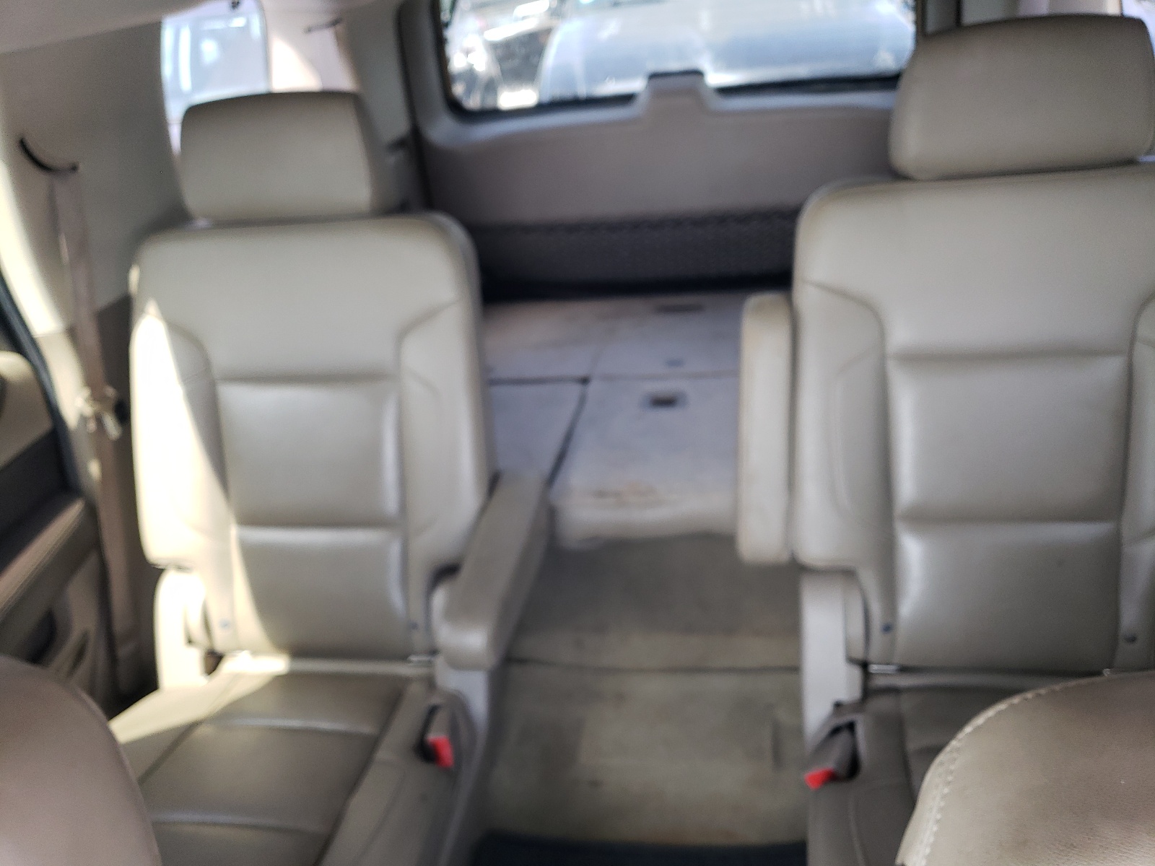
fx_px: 868
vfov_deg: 53.1
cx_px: 578
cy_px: 433
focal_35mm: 26
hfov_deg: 67.3
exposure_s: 1/60.2
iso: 82
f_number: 1.5
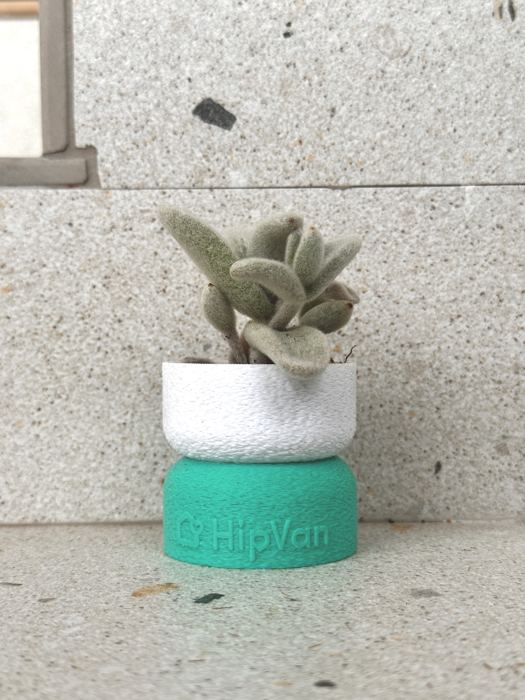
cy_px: 350
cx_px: 262
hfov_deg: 30.3
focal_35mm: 48
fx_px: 971
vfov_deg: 39.7
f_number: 1.78
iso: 64
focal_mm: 6.86
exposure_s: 1/699
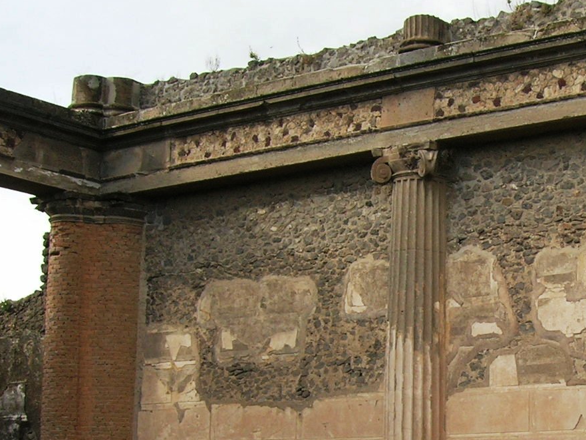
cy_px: 327
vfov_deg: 18.6
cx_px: 528
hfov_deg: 24.0
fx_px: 1338
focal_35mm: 79
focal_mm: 5.7
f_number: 4.9
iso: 50
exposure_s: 1/112
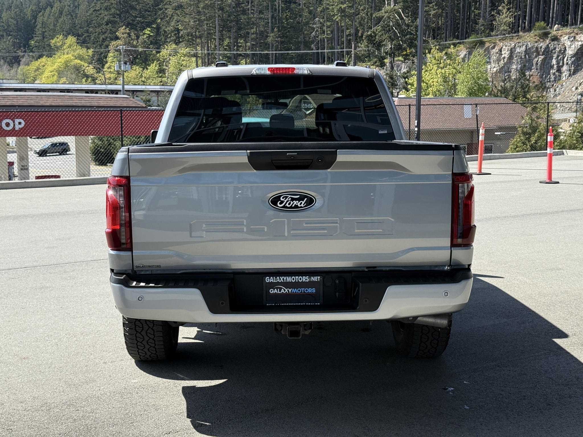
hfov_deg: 39.7
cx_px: 292
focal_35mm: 48
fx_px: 808
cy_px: 218
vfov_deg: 30.3
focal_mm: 6.76
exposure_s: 1/1883
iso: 80
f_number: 1.78
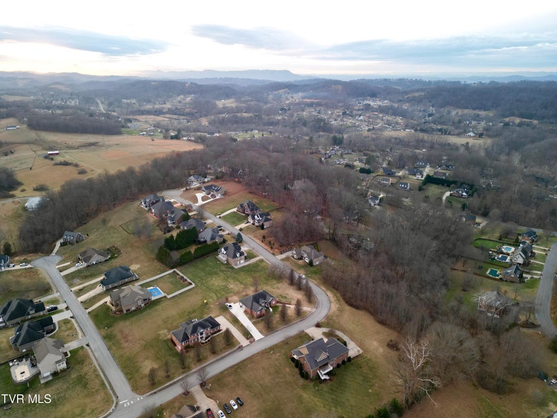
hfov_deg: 71.6
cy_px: 209
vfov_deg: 56.8
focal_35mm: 24
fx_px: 386
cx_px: 278
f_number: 1.7
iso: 130
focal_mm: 6.72
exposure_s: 1/100
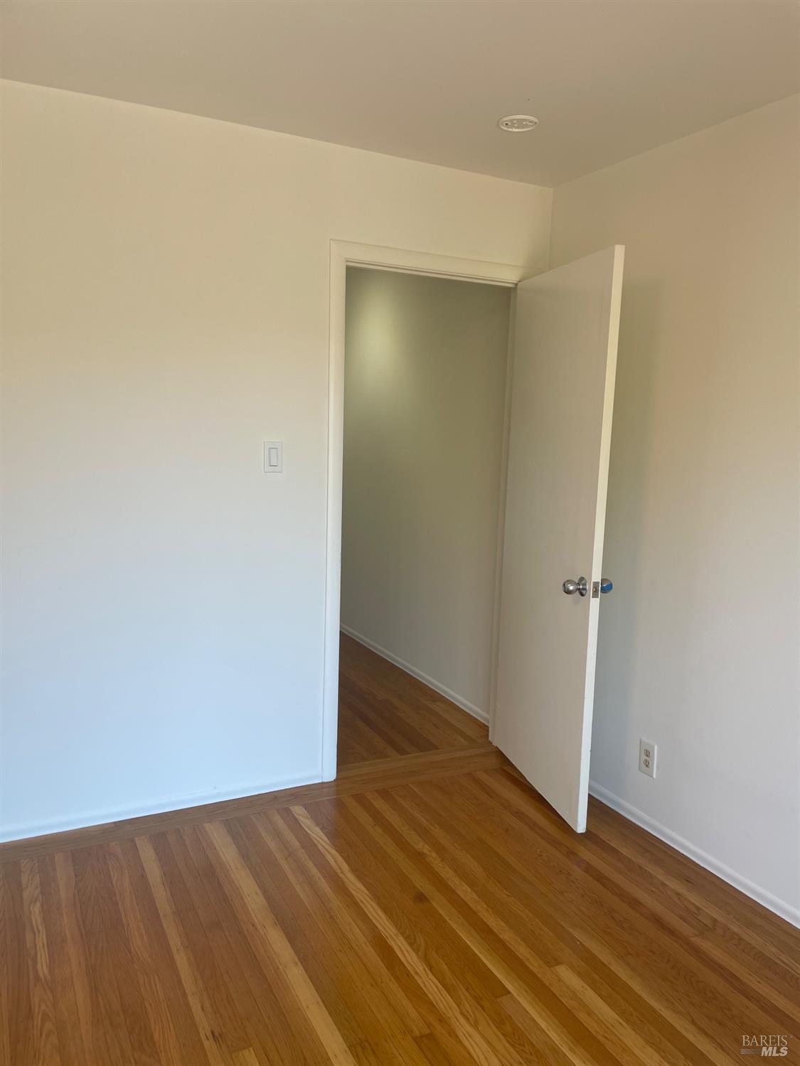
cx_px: 400
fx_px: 801
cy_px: 533
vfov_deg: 67.3
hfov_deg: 53.1
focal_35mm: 26
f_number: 1.6
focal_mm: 4.2
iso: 32
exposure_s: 1/120
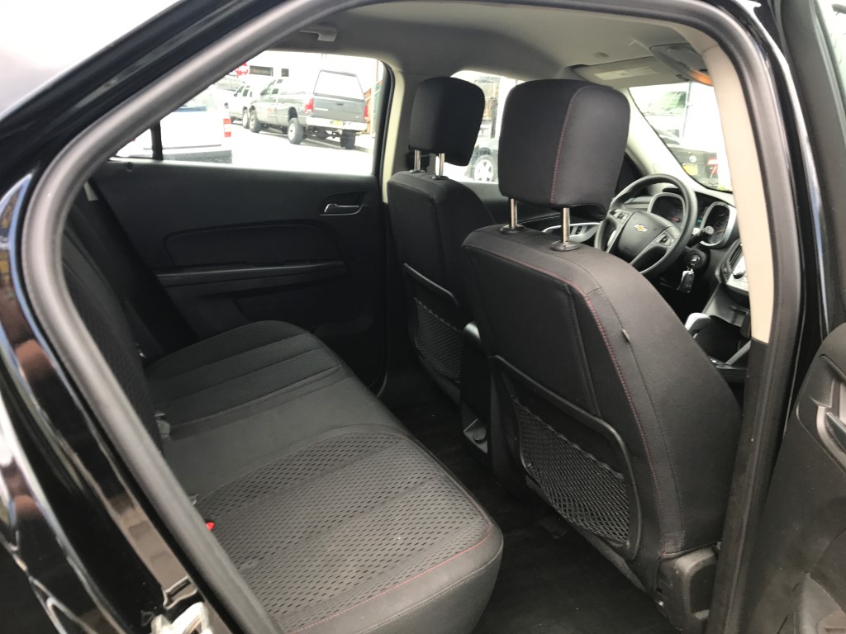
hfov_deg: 63.4
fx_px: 684
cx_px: 423
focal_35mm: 28
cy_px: 317
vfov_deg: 49.7
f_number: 1.8
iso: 40
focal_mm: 3.99
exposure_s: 1/90
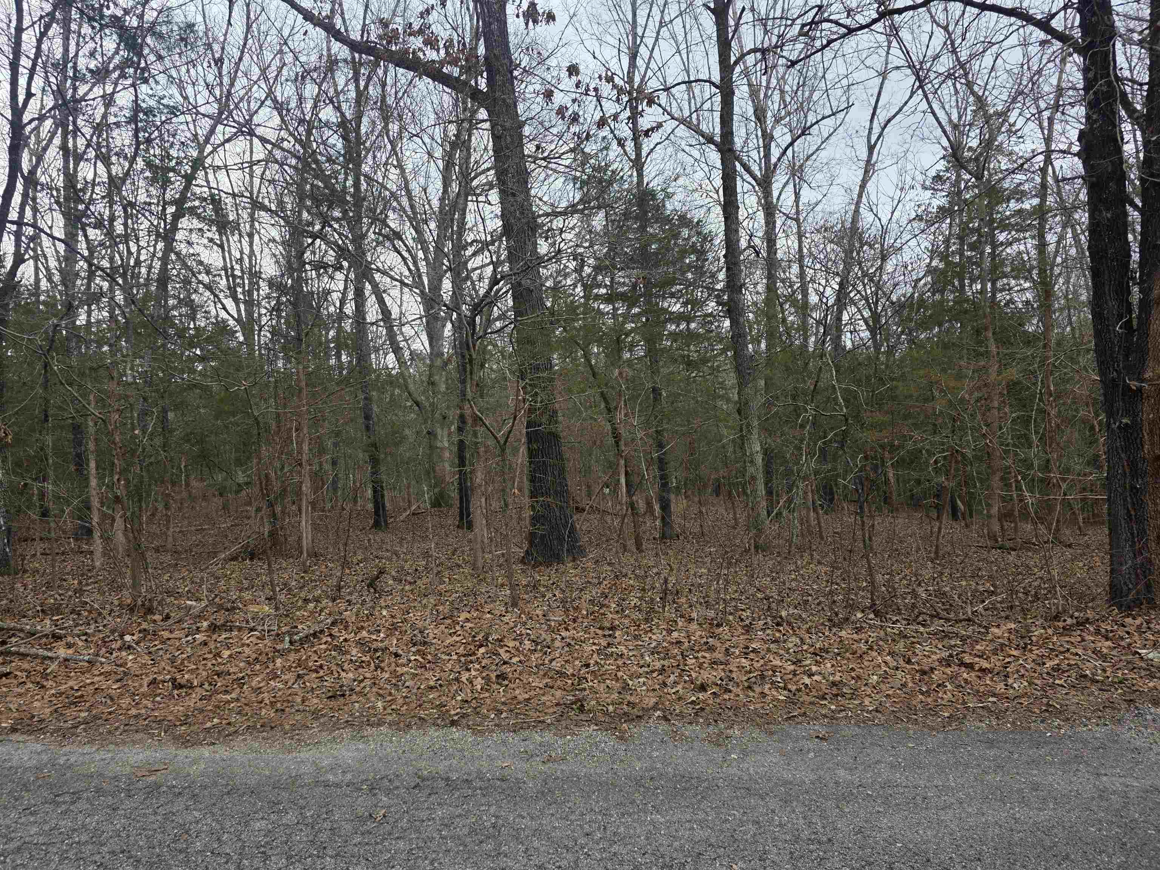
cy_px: 435
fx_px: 771
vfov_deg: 58.9
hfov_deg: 73.9
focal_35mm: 23
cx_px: 580
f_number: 1.7
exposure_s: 1/359
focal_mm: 6.3
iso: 50
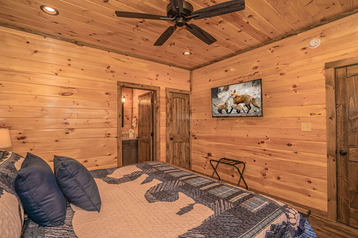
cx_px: 179
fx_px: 159
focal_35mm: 16
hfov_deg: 96.7
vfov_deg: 73.7
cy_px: 119
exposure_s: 1/200
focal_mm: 16
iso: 1250
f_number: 7.1
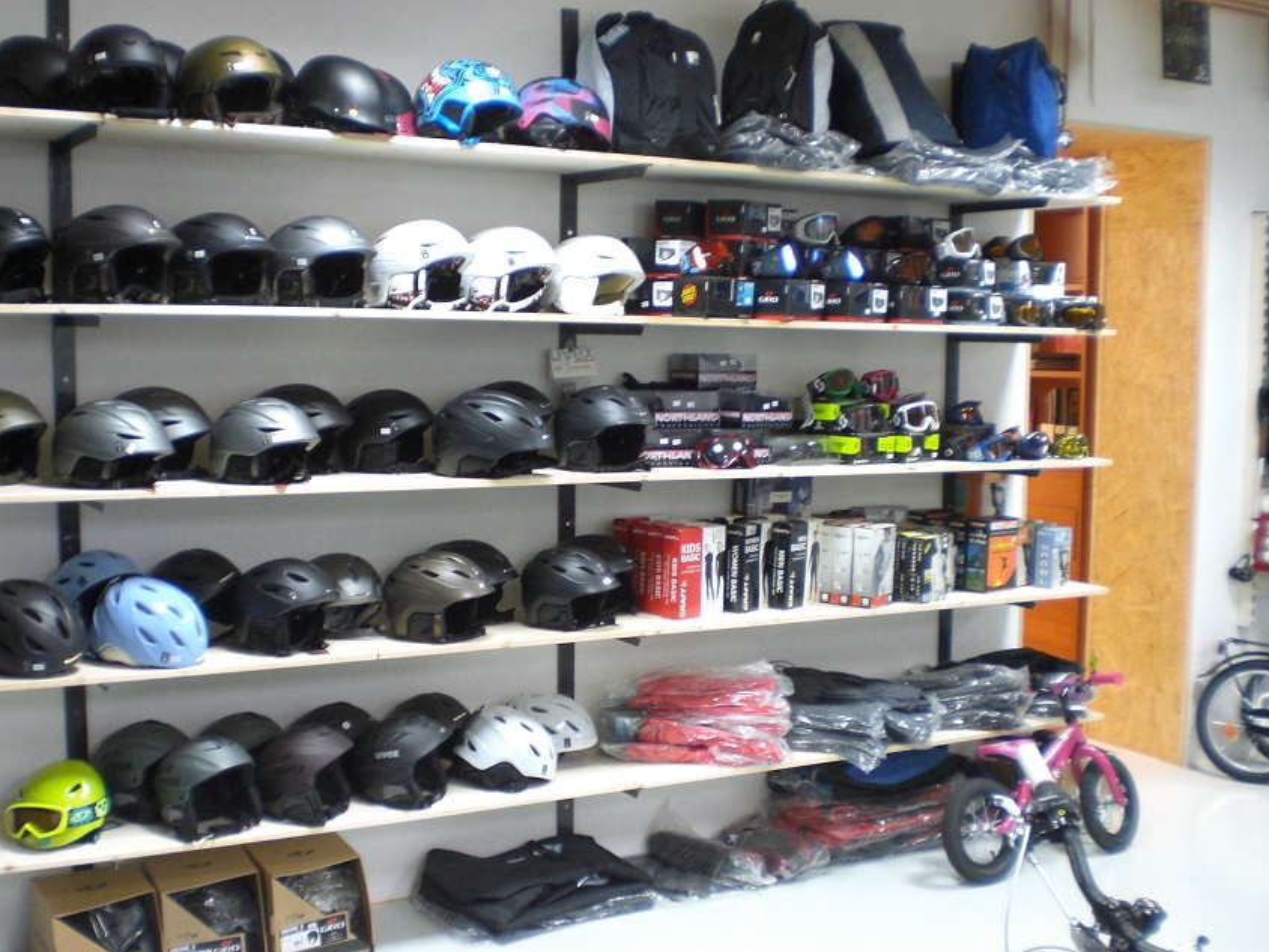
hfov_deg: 44.7
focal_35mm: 42
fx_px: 1540
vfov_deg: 34.3
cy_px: 453
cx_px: 580
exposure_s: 1/10
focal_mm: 6.3
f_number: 3.1
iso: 200
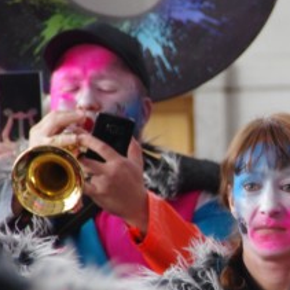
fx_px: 5706
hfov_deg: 2.9
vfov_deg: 2.9
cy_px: 197
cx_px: 285
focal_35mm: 602
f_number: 6.3
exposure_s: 1/80
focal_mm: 200
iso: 3200
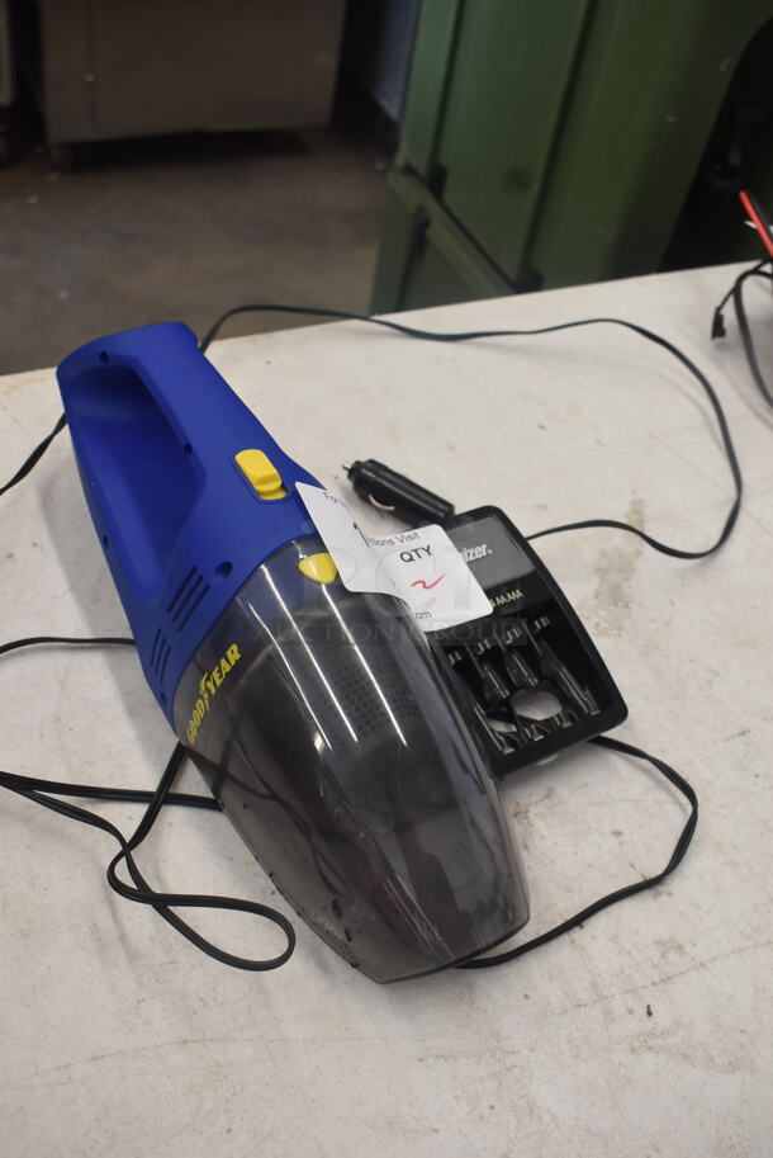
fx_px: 1109
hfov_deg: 38.4
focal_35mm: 34
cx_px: 386
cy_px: 579
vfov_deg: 55.1
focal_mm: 23
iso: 640
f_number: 5.6
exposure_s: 1/60
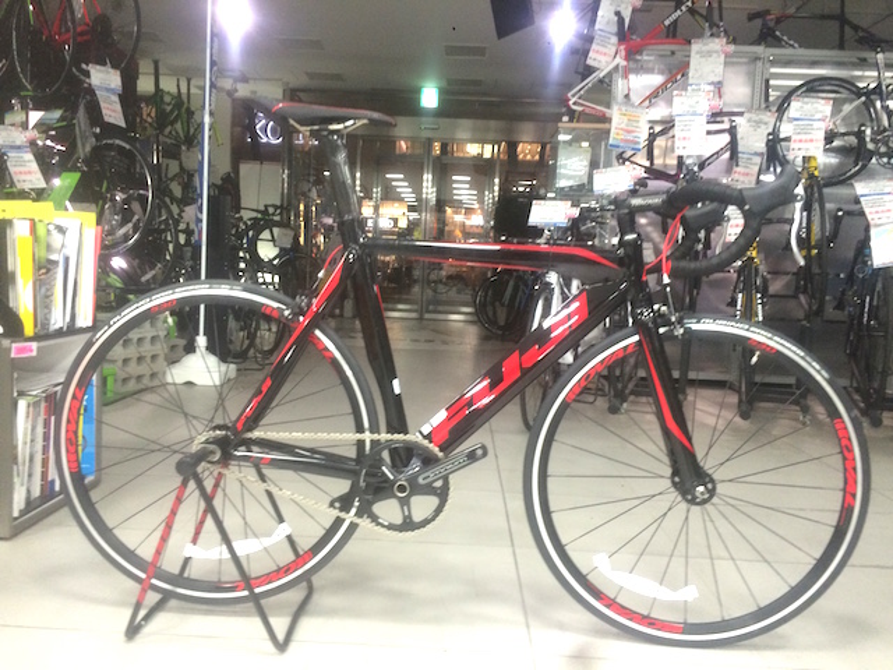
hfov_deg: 61.7
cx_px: 446
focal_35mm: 29
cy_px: 335
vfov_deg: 48.2
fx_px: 748
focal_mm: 4.15
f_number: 2.2
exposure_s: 1/30
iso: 125
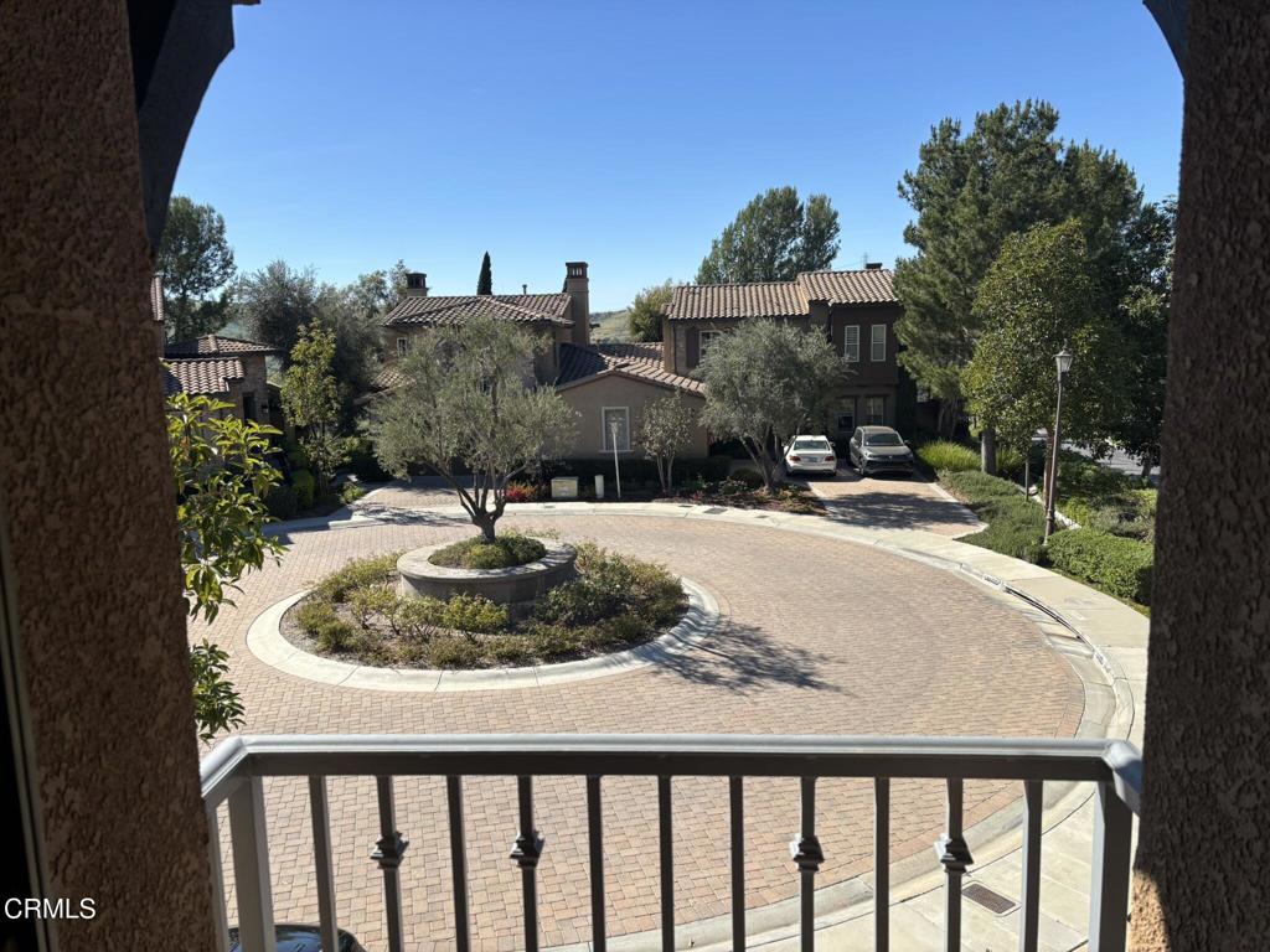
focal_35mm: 26
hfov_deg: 67.3
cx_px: 635
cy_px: 476
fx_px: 954
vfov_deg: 53.1
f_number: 1.6
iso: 50
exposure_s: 1/3021
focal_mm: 5.96
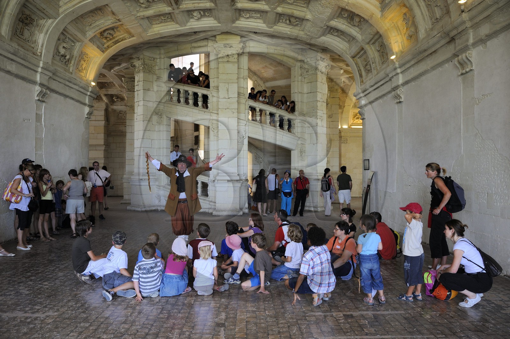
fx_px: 382
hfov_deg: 67.4
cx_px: 255
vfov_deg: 47.9
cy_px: 170
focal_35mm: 27
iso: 800
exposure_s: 1/80
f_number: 5
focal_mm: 27
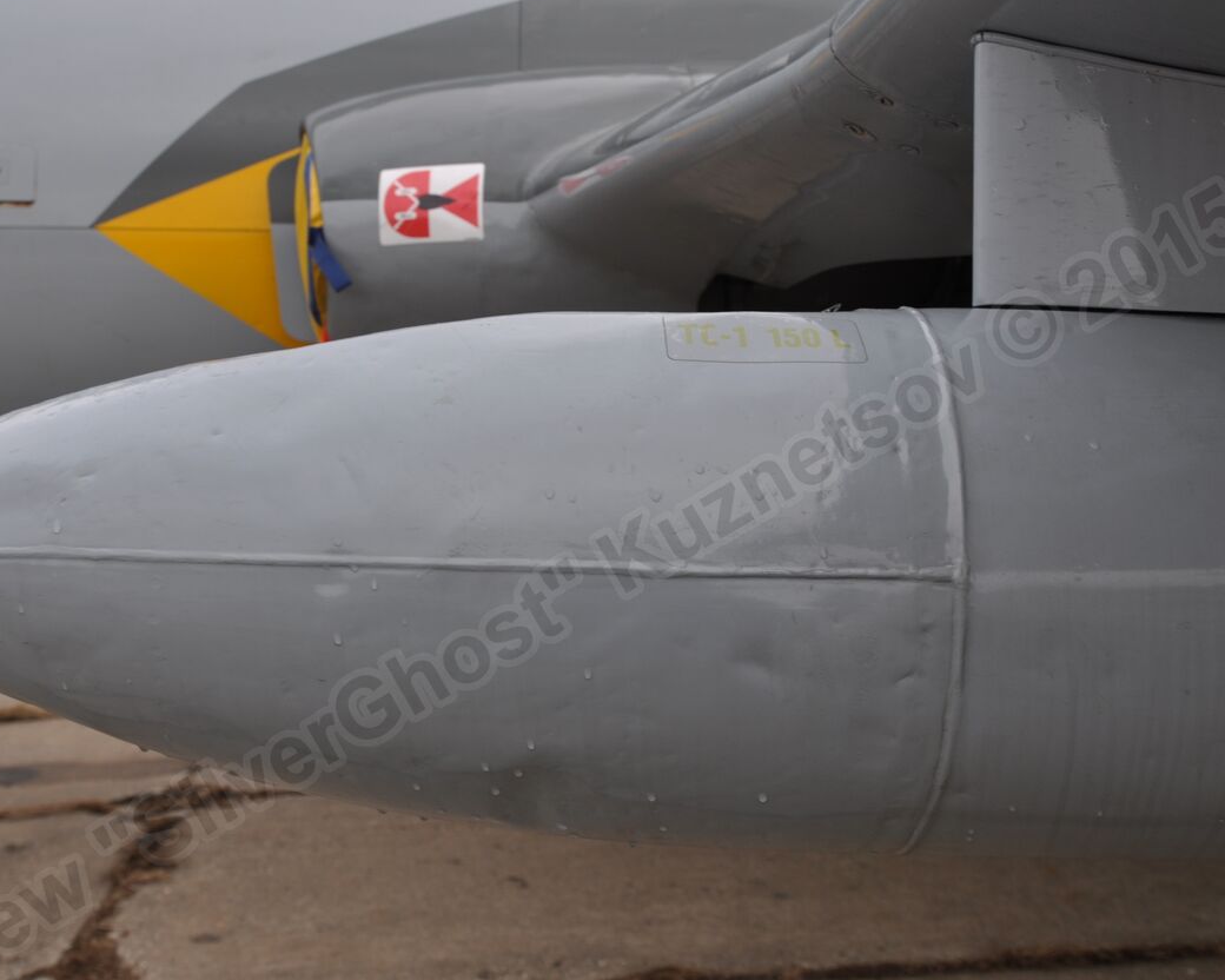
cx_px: 528
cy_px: 482
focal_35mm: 45
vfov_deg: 33.4
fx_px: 1631
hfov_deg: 41.1
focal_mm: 26
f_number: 5.6
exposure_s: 1/100
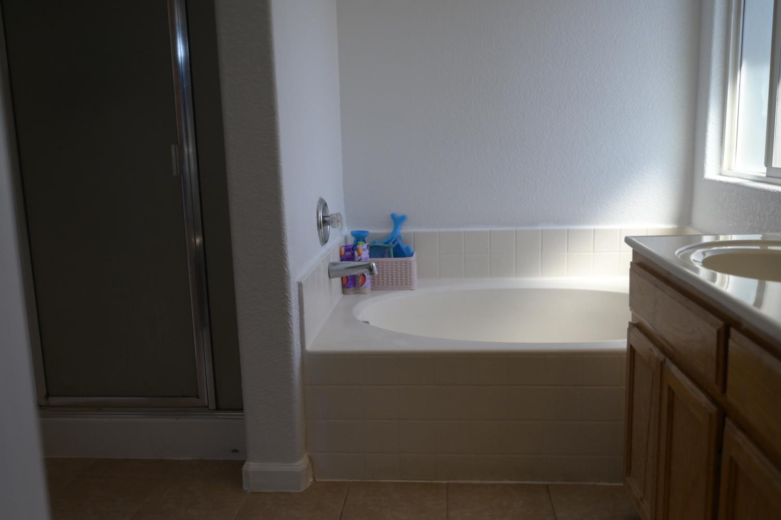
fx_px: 715
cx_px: 390
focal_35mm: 33
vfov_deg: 39.9
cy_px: 260
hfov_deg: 57.3
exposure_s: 1/4000
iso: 2000
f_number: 2.8
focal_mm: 33
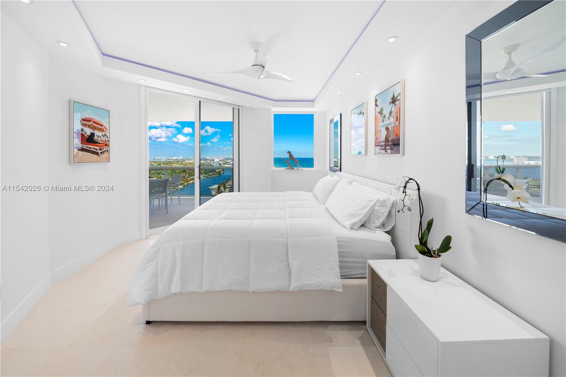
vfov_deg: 90.0
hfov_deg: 112.6
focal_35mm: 12
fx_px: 189
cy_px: 188
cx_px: 283
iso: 160
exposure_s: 1/20
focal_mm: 12
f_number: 8
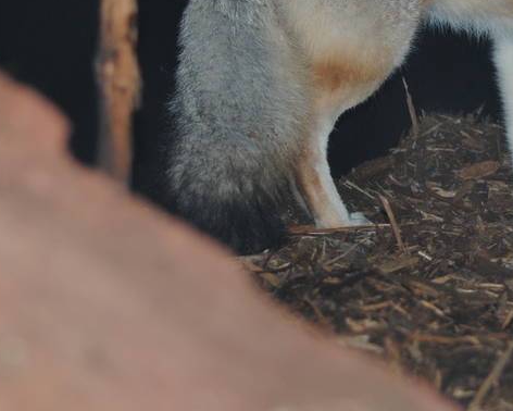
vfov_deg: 5.9
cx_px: 558
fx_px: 3989
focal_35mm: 263
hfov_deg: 7.3
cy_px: 193
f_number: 4.5
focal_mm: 55
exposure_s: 1/60
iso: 200
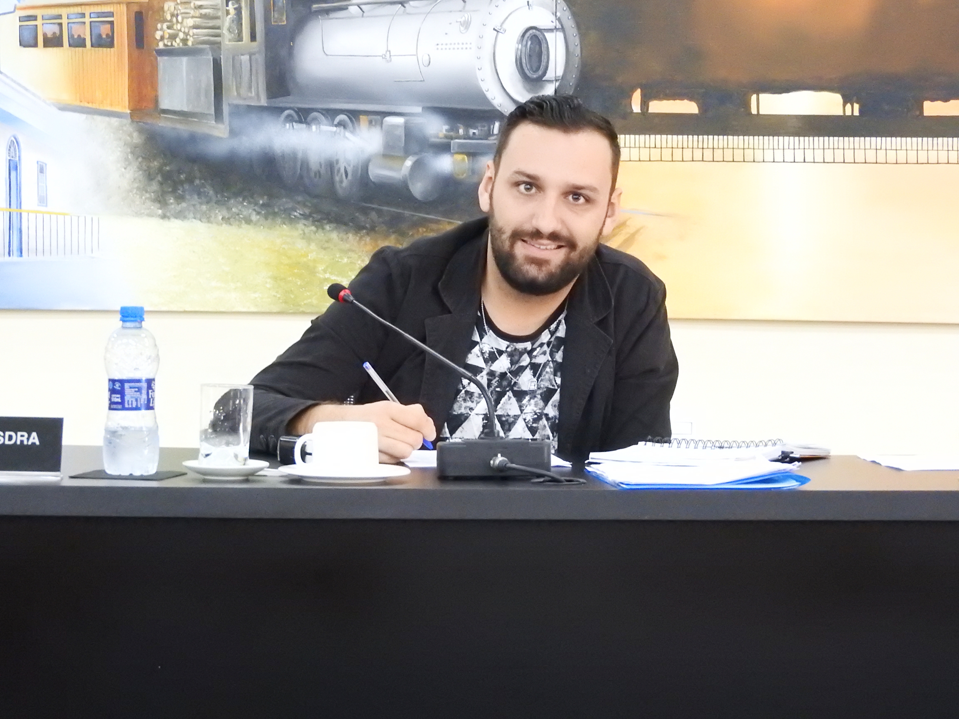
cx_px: 480
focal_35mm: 150
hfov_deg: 13.2
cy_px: 360
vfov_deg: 9.9
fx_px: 4156
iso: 1600
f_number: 5.2
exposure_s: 1/13
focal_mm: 26.9
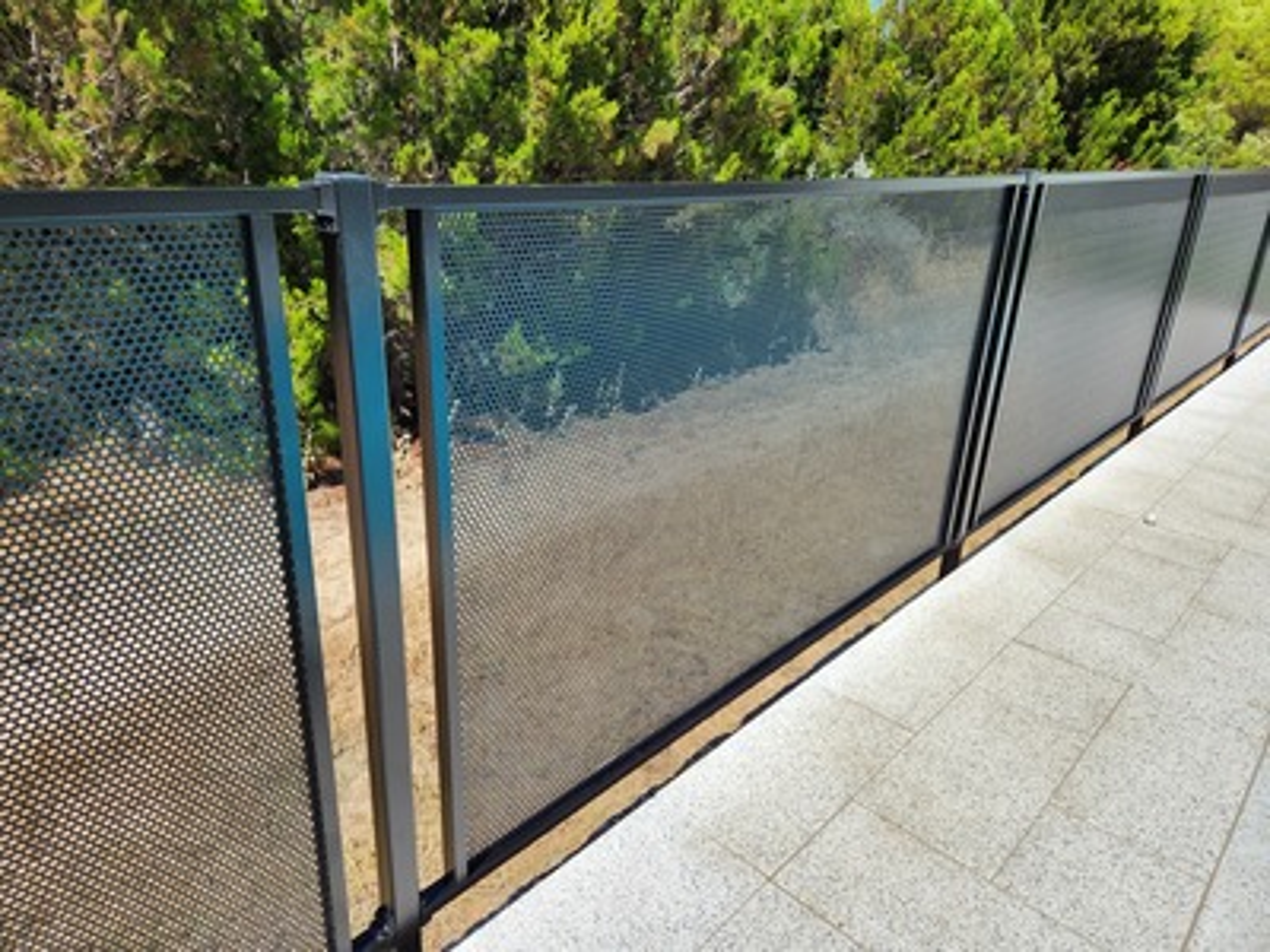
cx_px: 635
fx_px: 844
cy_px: 476
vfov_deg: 58.9
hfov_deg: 73.9
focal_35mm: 23
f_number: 1.8
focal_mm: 5.4
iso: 20
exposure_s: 1/1864
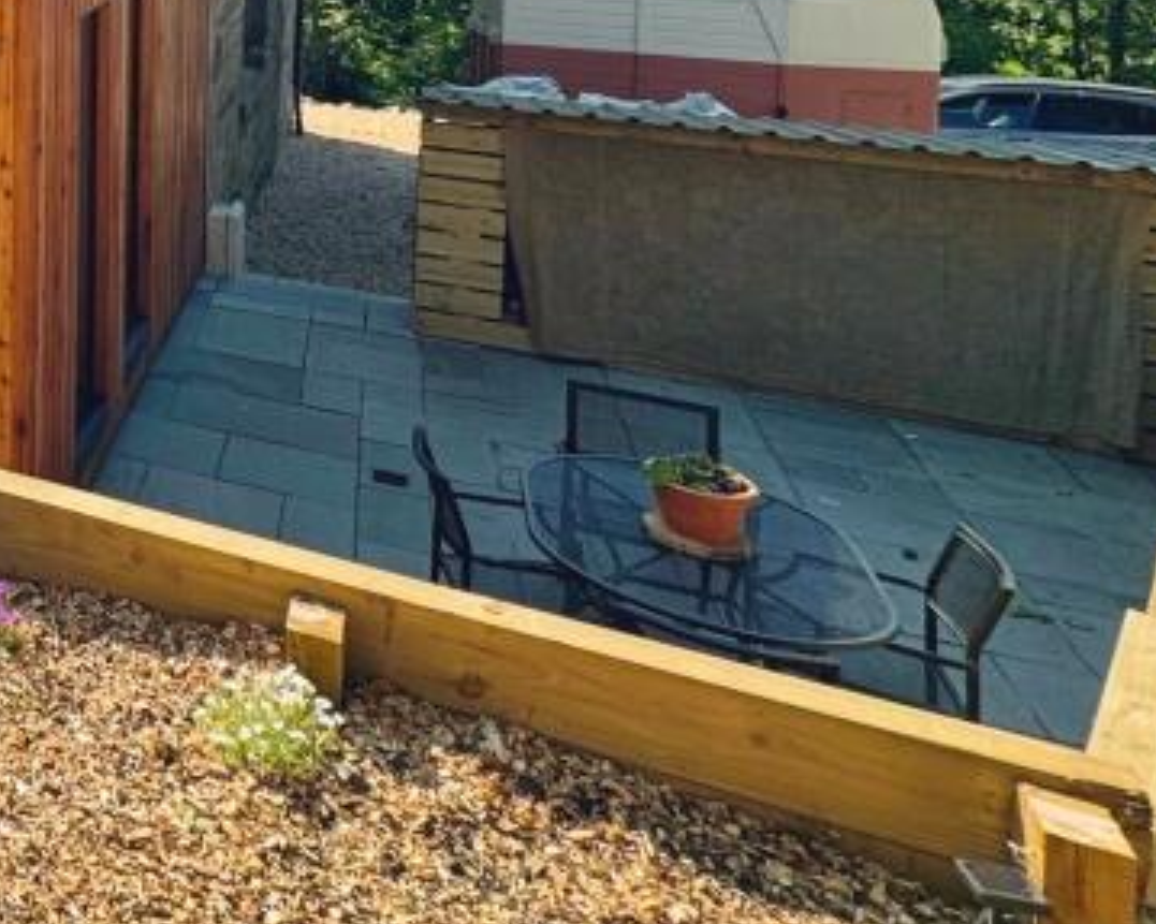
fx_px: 1334
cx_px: -448
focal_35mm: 39
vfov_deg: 34.1
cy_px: -45
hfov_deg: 31.7
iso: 40
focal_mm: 2.22
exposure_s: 1/741
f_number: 2.2
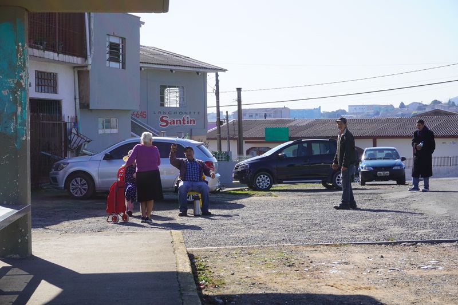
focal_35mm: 75
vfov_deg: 18.2
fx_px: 954
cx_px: 229
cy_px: 152
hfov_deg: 27.0
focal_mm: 50
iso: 100
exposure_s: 1/125
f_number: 10
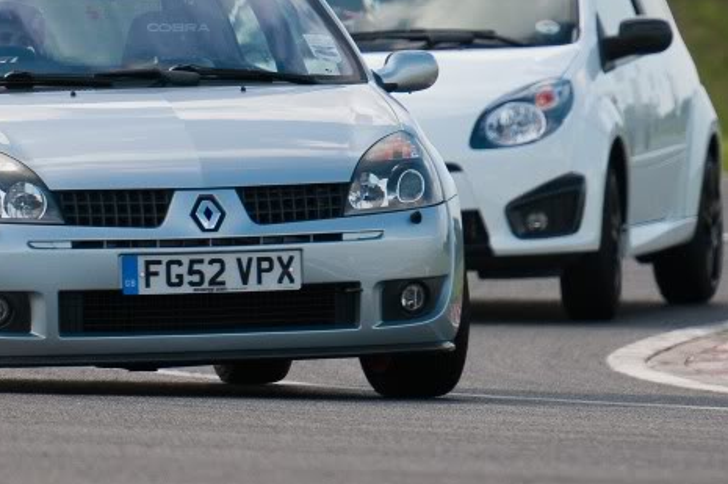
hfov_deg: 2.4
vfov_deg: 1.6
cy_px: 134
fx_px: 17696
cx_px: 234
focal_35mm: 876
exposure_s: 1/1250
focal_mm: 340
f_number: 4.8
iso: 400
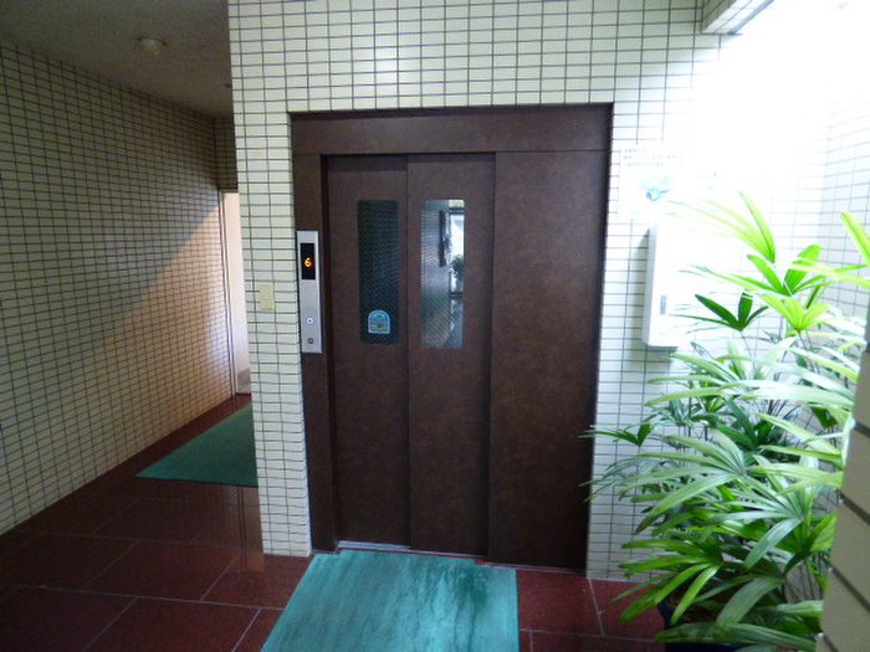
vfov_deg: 66.0
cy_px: 326
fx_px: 503
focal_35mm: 20
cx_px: 435
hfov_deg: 81.7
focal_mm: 3.58
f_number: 2.8
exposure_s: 1/13
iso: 400
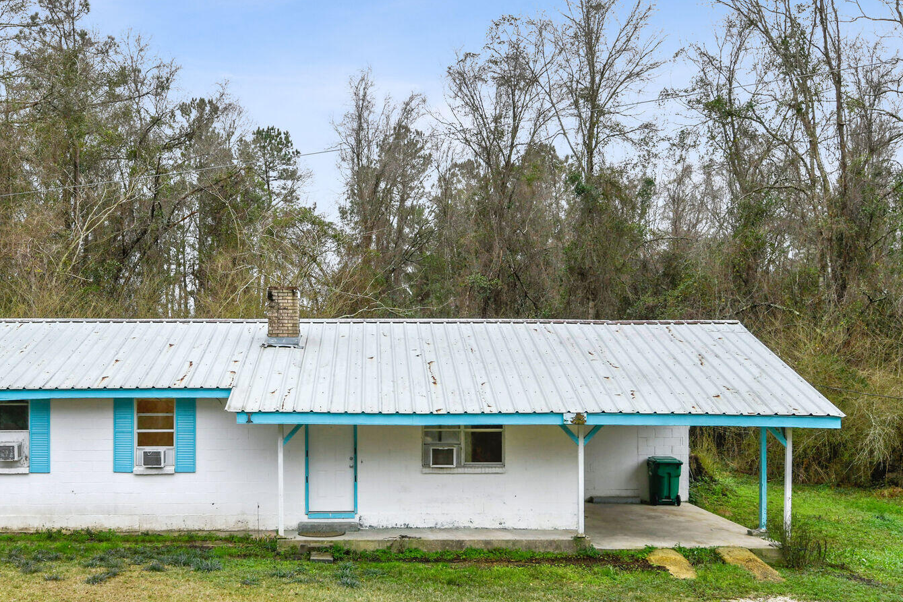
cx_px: 361
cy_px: 348
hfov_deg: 48.2
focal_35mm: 40
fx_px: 1003
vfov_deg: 33.3
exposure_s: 1/250
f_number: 8
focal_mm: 31
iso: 400
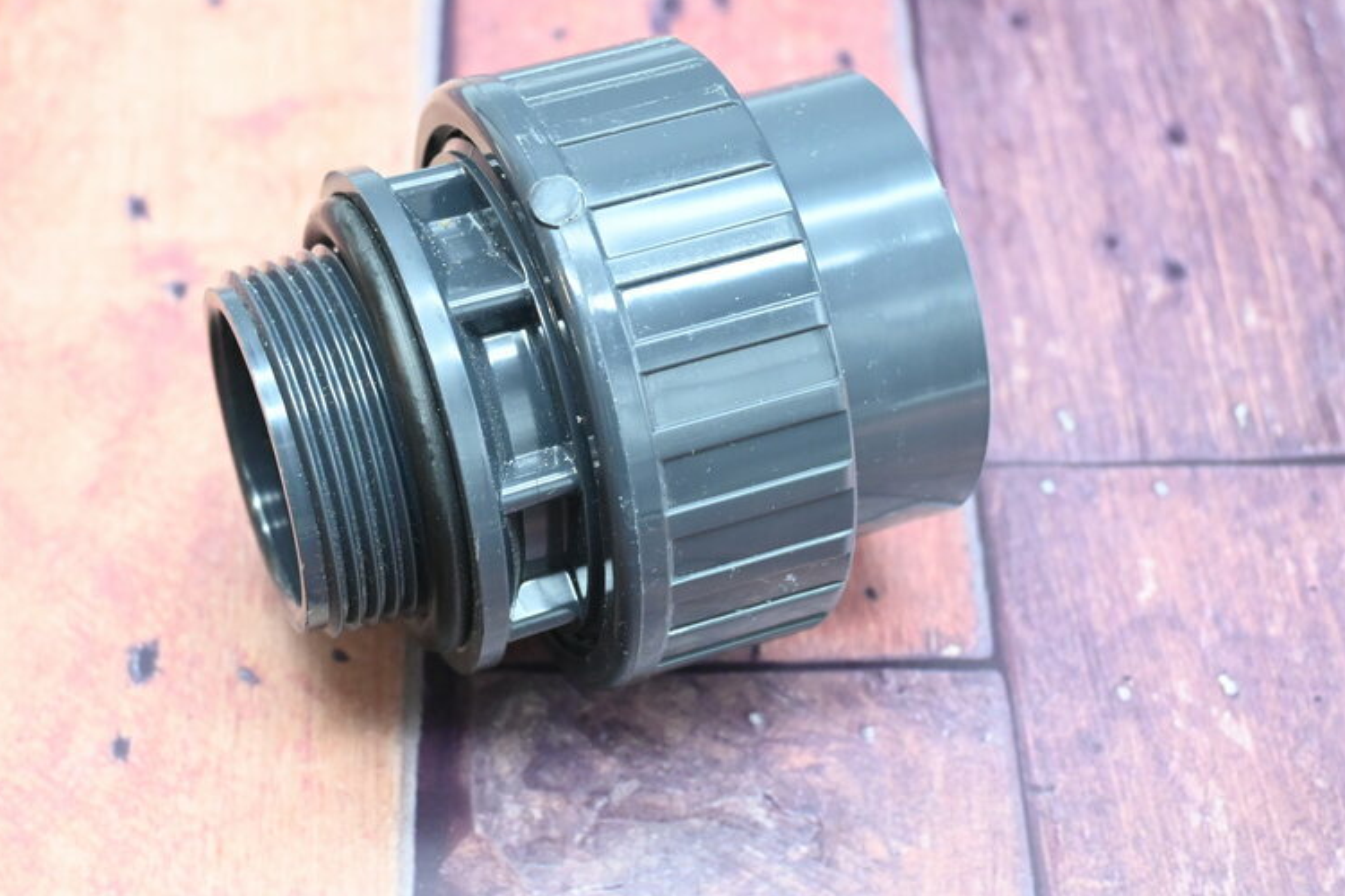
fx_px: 2540
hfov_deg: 29.6
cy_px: 418
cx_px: 556
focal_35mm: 68
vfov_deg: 20.0
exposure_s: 1/50
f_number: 5
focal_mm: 34
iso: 2000
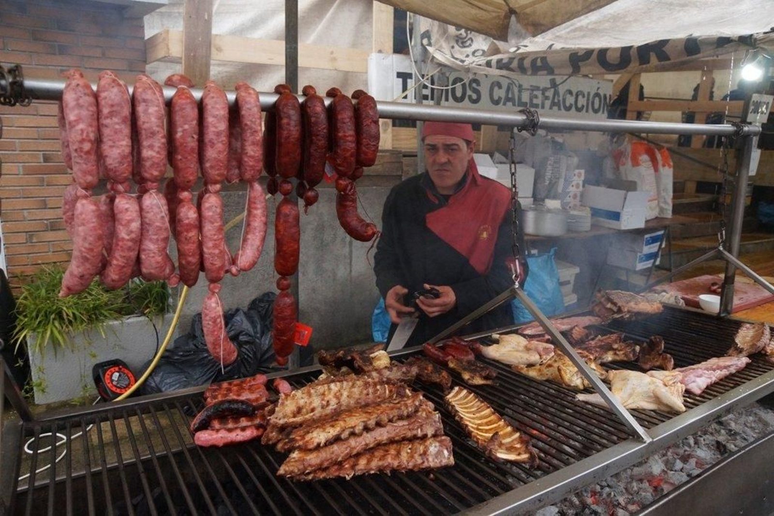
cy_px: 258
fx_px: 516
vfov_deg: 53.1
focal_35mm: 24
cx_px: 387
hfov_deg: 73.8
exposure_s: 1/160
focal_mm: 16
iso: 1600
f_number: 4.5
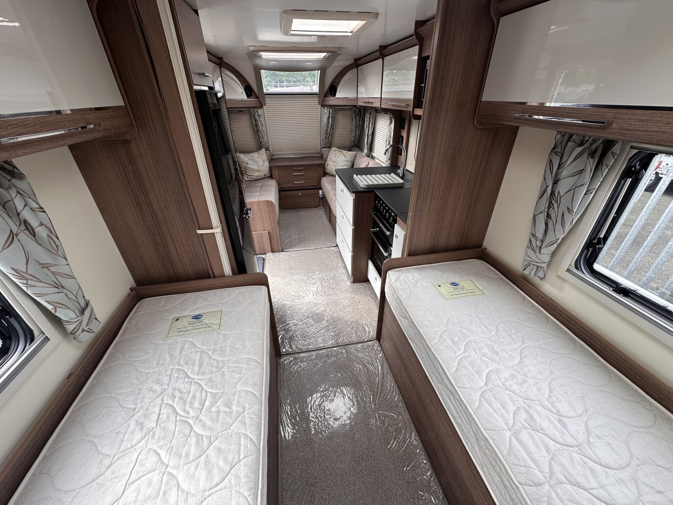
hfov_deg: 102.1
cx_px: 336
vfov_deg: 85.7
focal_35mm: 14
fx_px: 272
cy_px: 252
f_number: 2.2
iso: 40
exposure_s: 1/102
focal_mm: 2.22
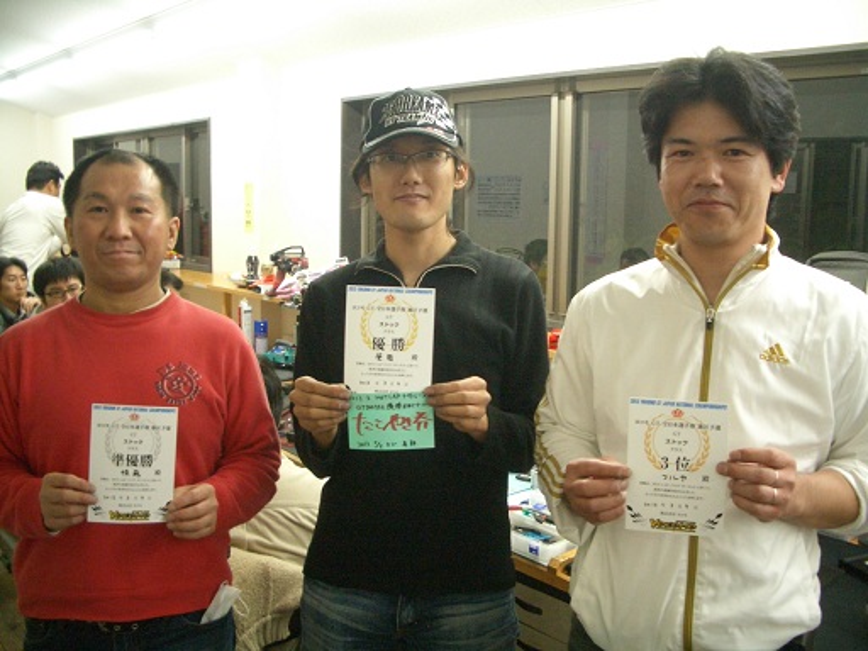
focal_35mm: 35
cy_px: 326
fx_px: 878
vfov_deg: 40.7
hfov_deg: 52.6
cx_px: 434
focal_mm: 5.8
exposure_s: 1/25
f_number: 2.6
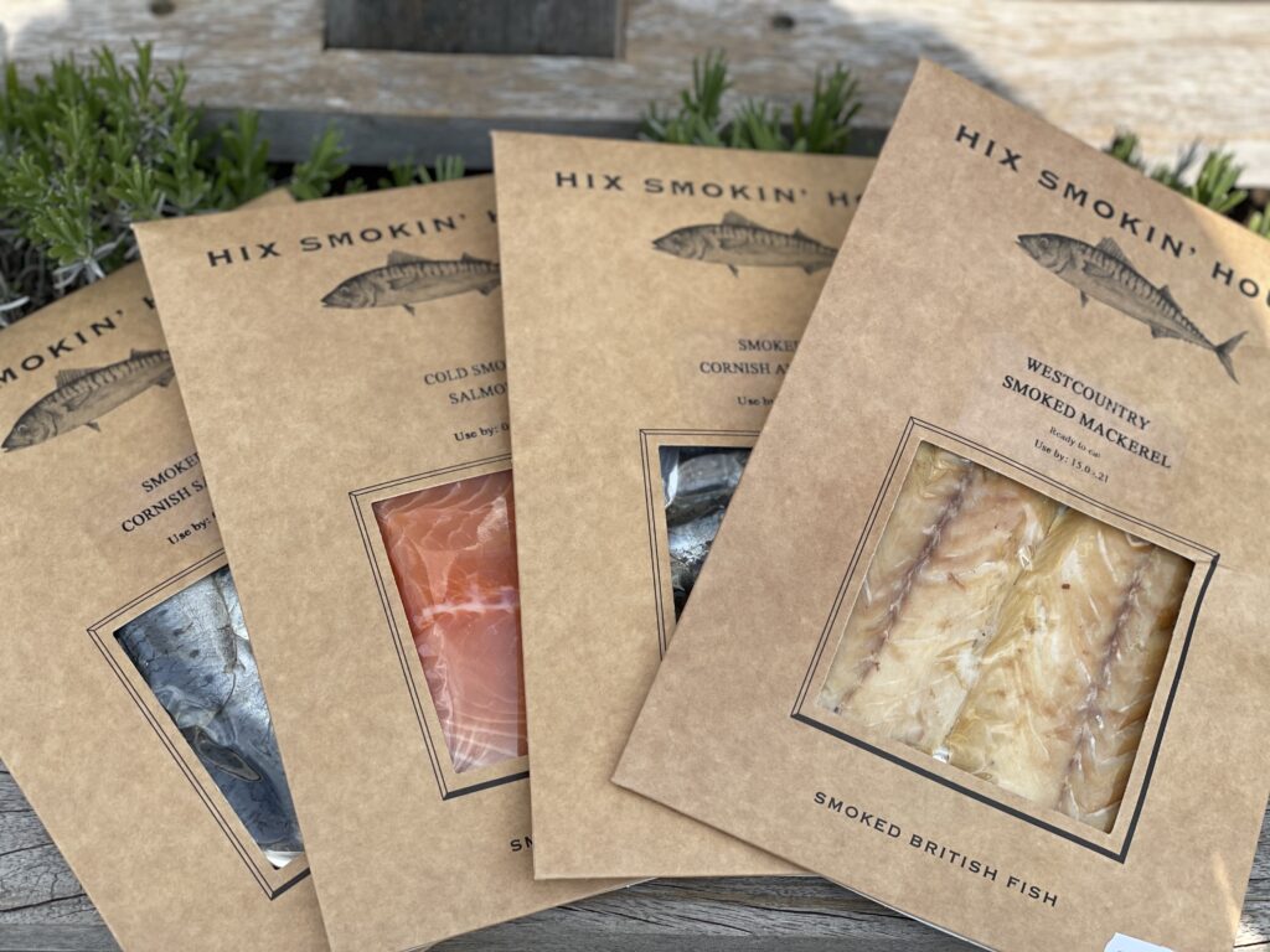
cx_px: 635
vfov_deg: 28.0
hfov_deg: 36.8
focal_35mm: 52
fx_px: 1908
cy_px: 476
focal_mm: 6
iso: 25
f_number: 2
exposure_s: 1/1089
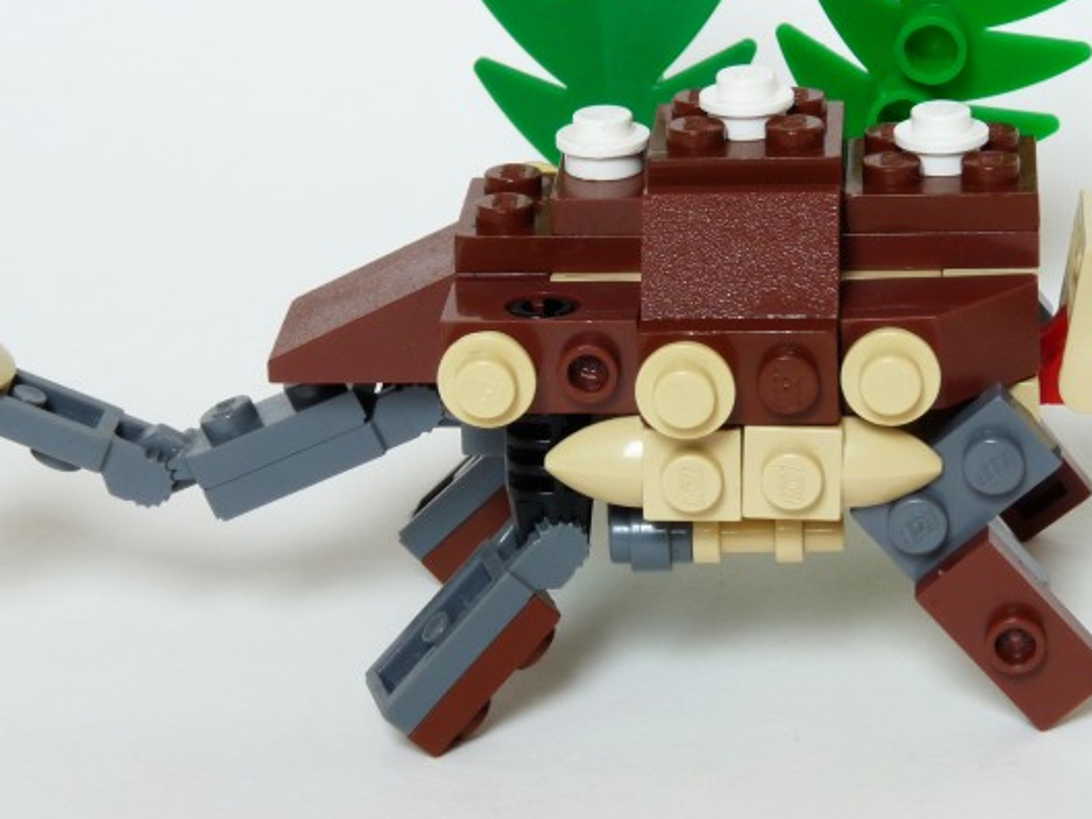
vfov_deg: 9.7
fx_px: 4827
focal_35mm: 153
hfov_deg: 12.9
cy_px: 269
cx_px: 585
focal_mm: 18
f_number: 8
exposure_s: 1/10
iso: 100
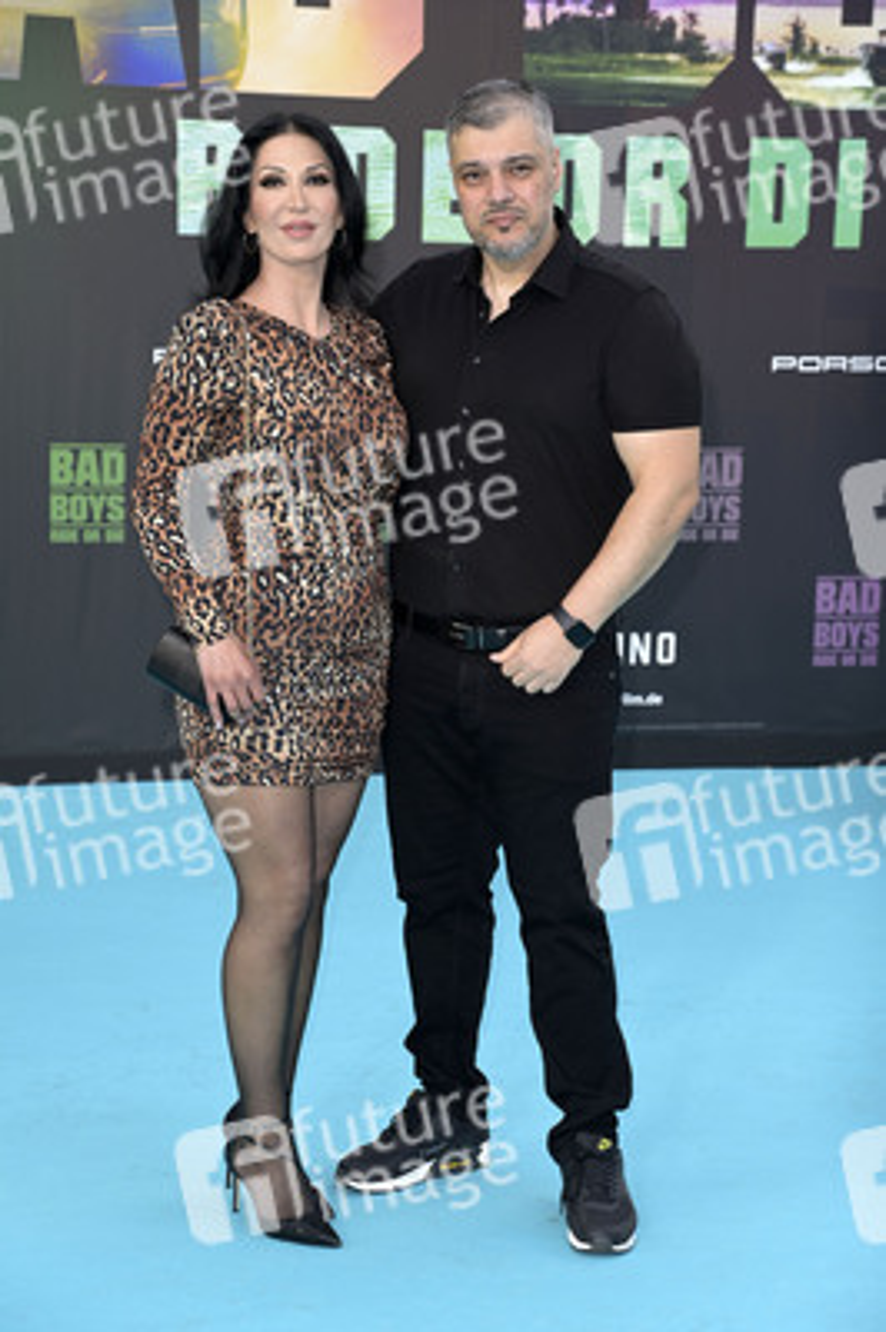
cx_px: 443
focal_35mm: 85
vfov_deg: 23.9
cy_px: 666
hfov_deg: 16.0
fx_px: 3143
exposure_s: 1/250
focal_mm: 85
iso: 320
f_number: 5.6
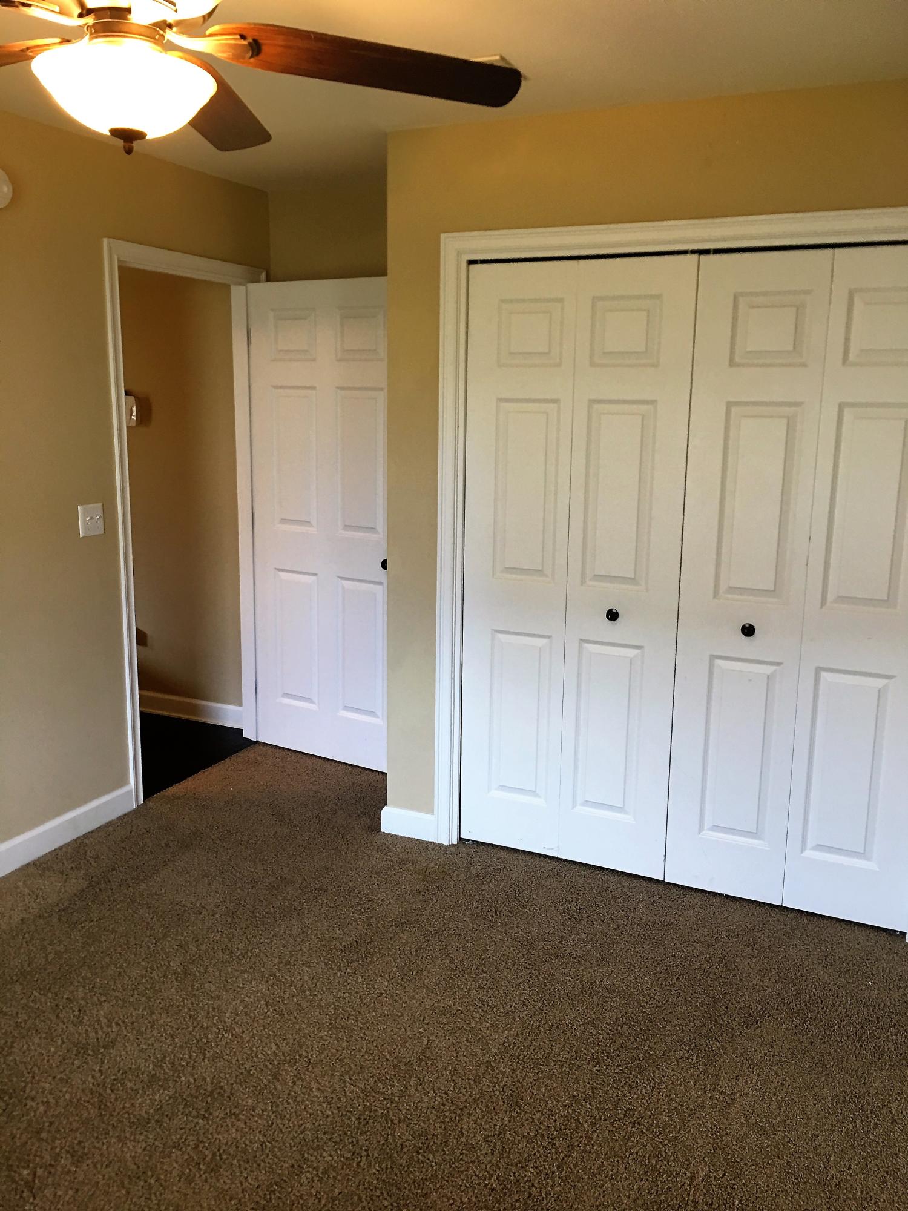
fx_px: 1014
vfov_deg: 61.7
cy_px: 606
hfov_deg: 48.2
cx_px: 454
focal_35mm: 29
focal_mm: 4.15
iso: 32
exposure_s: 1/15
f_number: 2.2
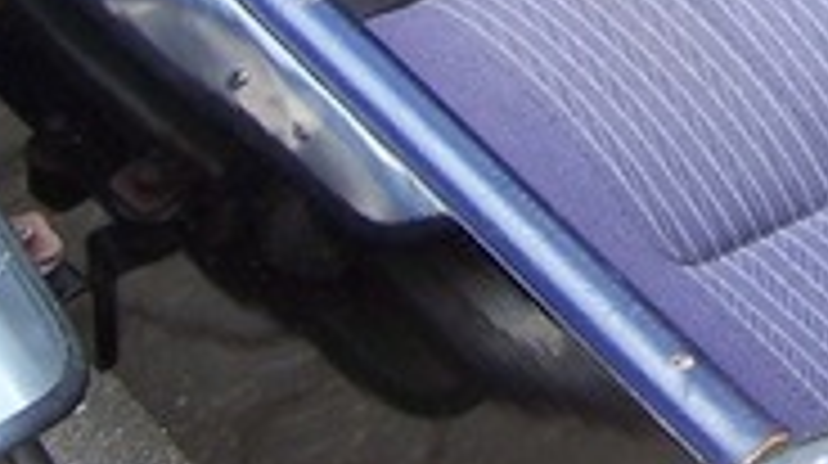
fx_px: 3158
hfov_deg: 14.4
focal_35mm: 144
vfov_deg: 8.0
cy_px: -496
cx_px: 1017
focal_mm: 6.3
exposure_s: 1/250
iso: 80
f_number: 2.8
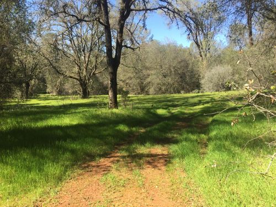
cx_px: 138
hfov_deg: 61.7
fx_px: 231
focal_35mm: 29
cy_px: 104
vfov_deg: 48.2
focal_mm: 4.15
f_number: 2.2
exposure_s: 1/628
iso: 32
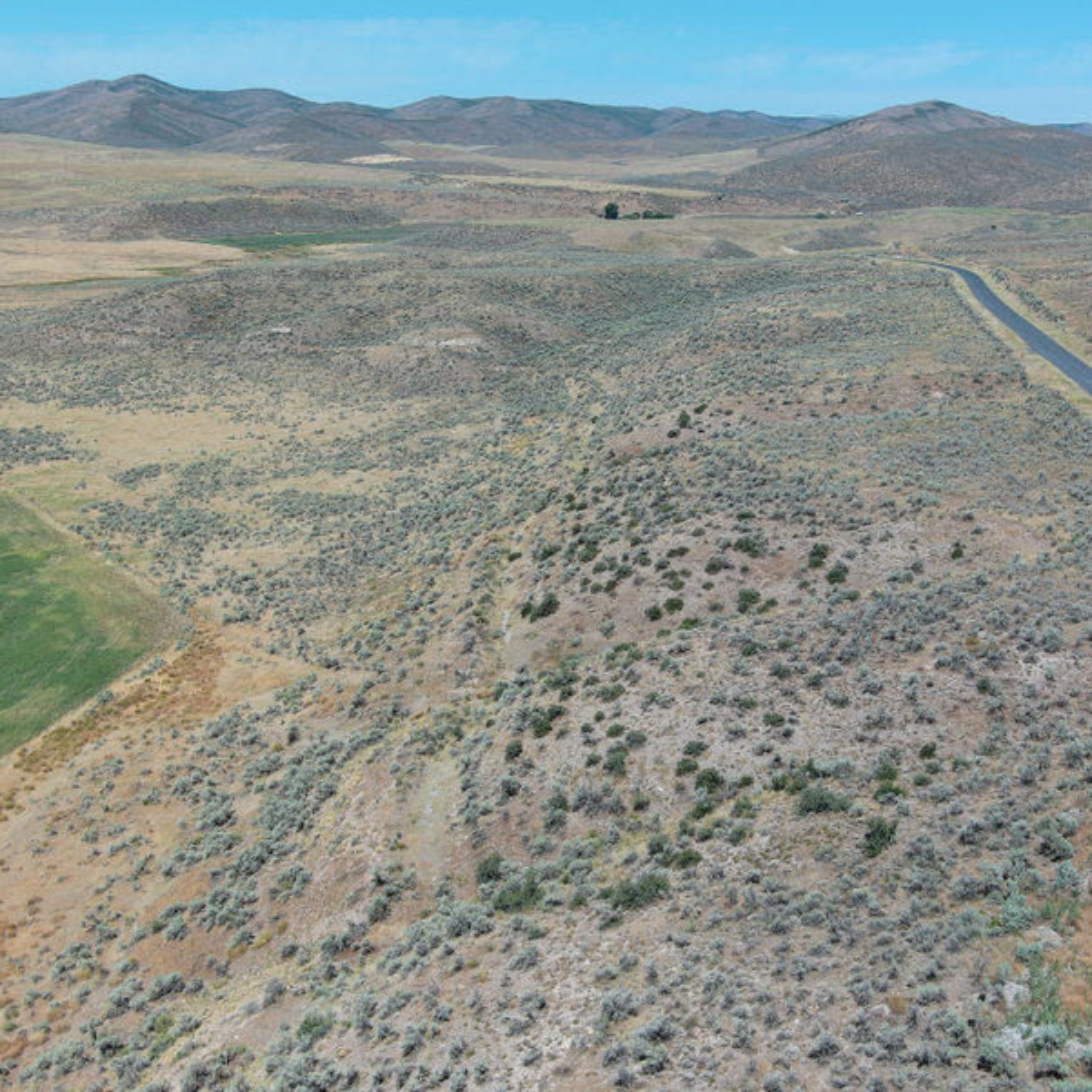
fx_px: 1499
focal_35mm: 42
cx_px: 680
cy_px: 511
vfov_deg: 40.0
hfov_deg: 39.8
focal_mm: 10.57
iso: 102
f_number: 2.8
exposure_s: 1/1799
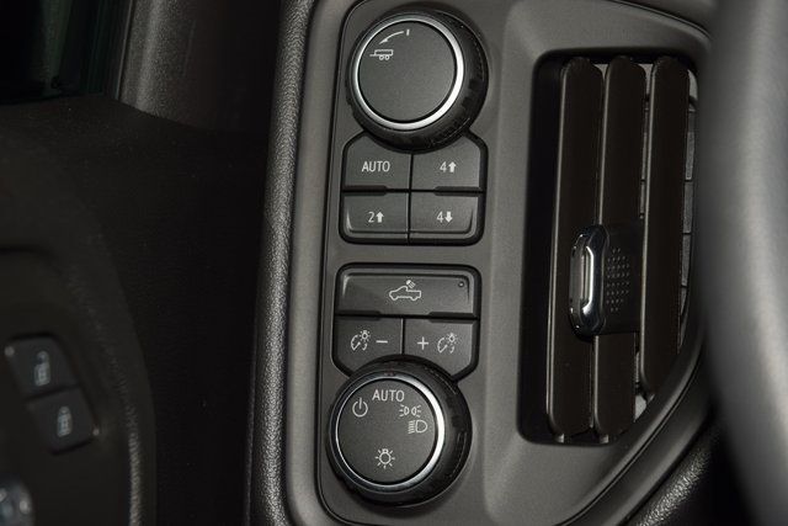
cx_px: 394
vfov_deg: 13.0
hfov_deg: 19.5
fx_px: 2299
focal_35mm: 105
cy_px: 263
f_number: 8
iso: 100
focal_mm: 70
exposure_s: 1/125
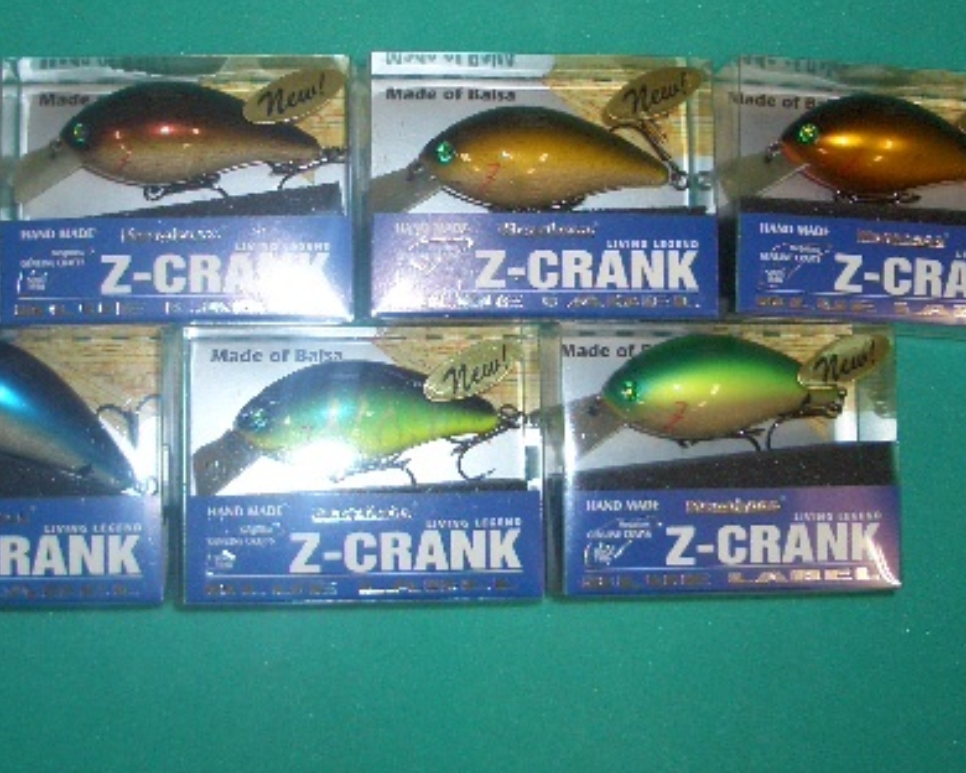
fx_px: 1601
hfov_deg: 33.4
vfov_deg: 27.1
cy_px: 307
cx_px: 372
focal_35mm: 56
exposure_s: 1/60
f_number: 2.6
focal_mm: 5.8
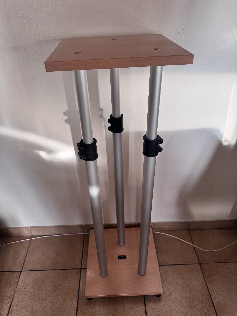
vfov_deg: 71.6
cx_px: 118
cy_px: 158
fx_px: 219
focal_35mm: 24
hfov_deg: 56.8
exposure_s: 1/100
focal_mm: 6.76
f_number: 1.78
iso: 160
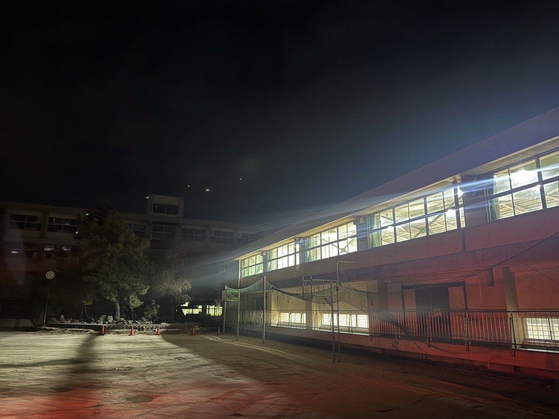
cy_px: 215
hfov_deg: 69.4
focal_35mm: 25
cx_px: 270
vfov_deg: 54.9
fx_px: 404
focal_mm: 6.76
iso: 1000
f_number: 1.78
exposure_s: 1/14
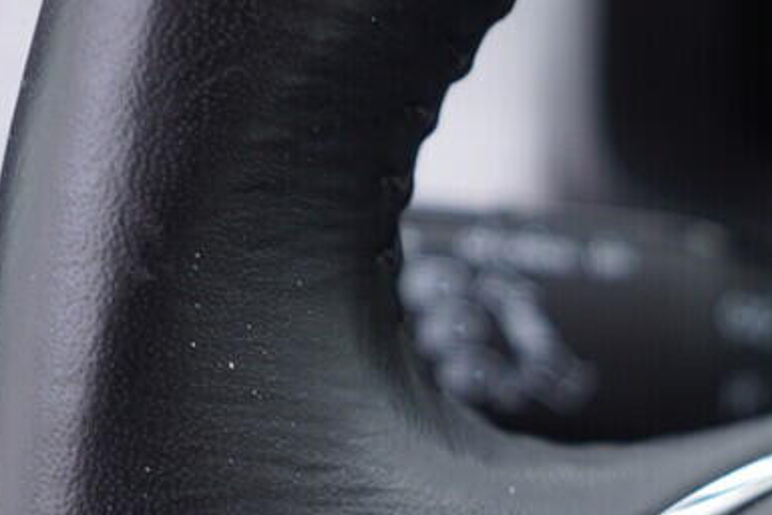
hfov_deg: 20.6
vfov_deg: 13.8
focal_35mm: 96
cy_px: 655
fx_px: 2059
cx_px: 758
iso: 125
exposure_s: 1/40
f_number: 2.8
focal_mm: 24
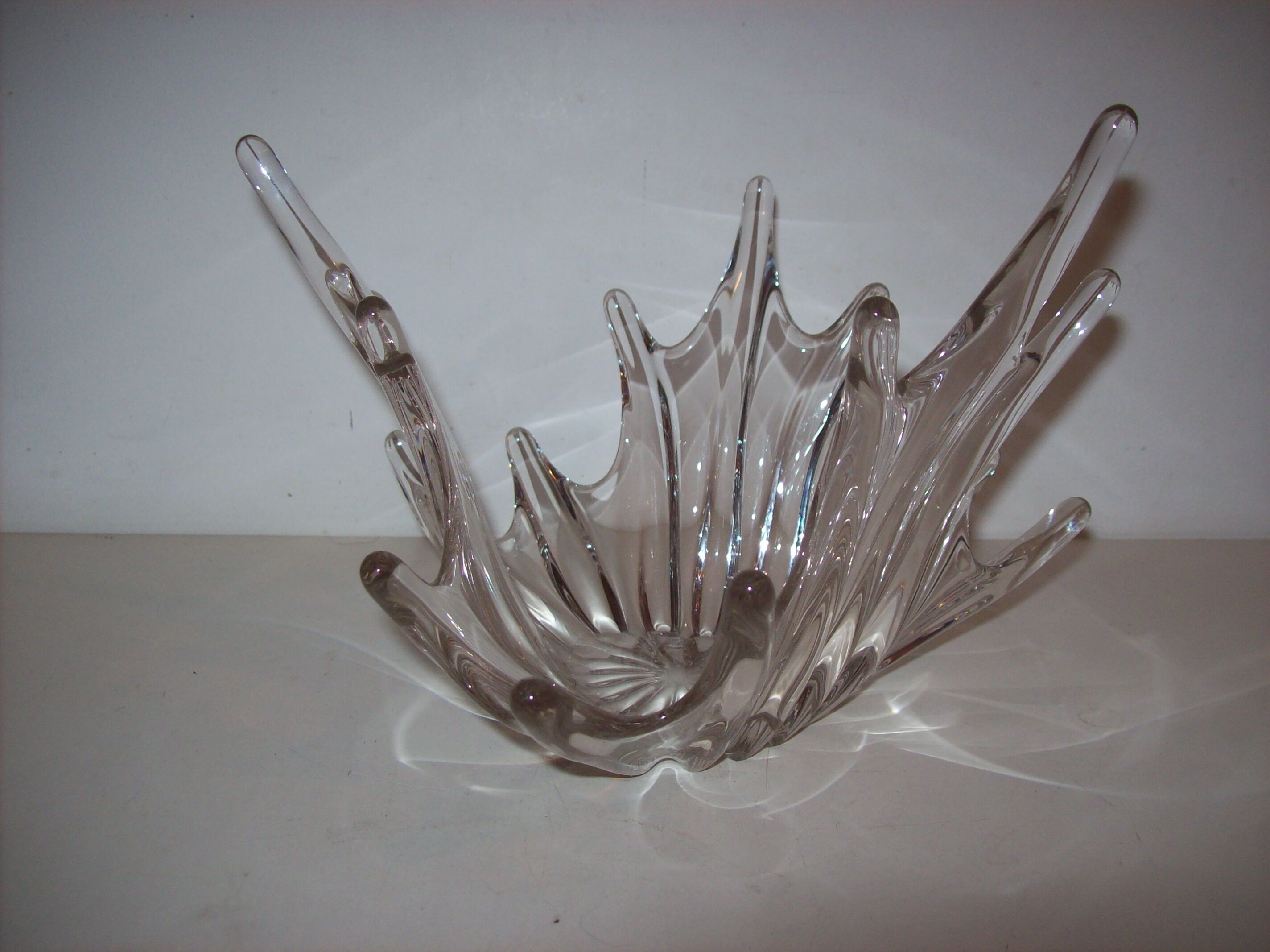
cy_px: 476
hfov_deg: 51.4
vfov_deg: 39.6
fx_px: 1320
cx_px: 635
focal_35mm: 36
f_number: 2.7
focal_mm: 6
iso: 80
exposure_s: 1/64
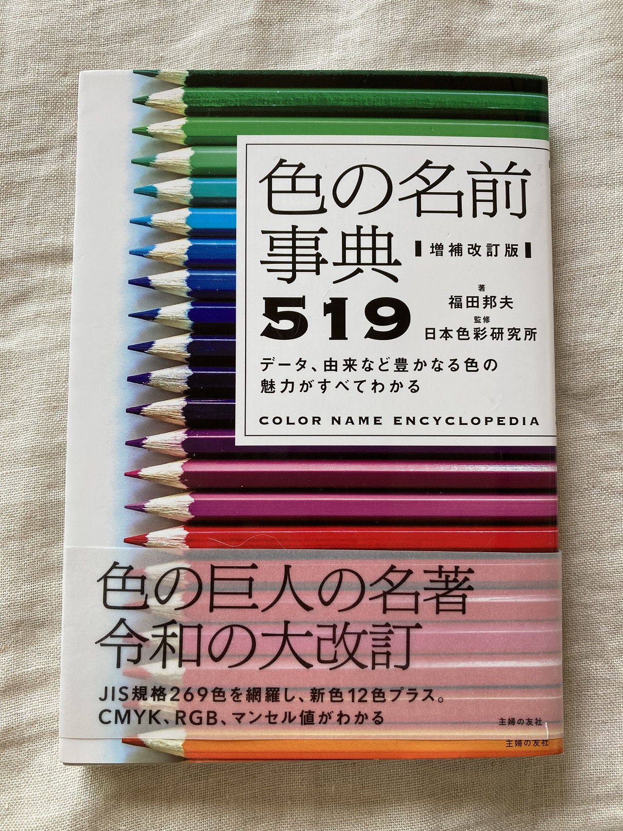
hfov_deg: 49.8
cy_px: 416
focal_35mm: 28
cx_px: 312
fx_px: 672
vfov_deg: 63.4
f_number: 1.8
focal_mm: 3.99
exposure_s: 1/121
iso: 40
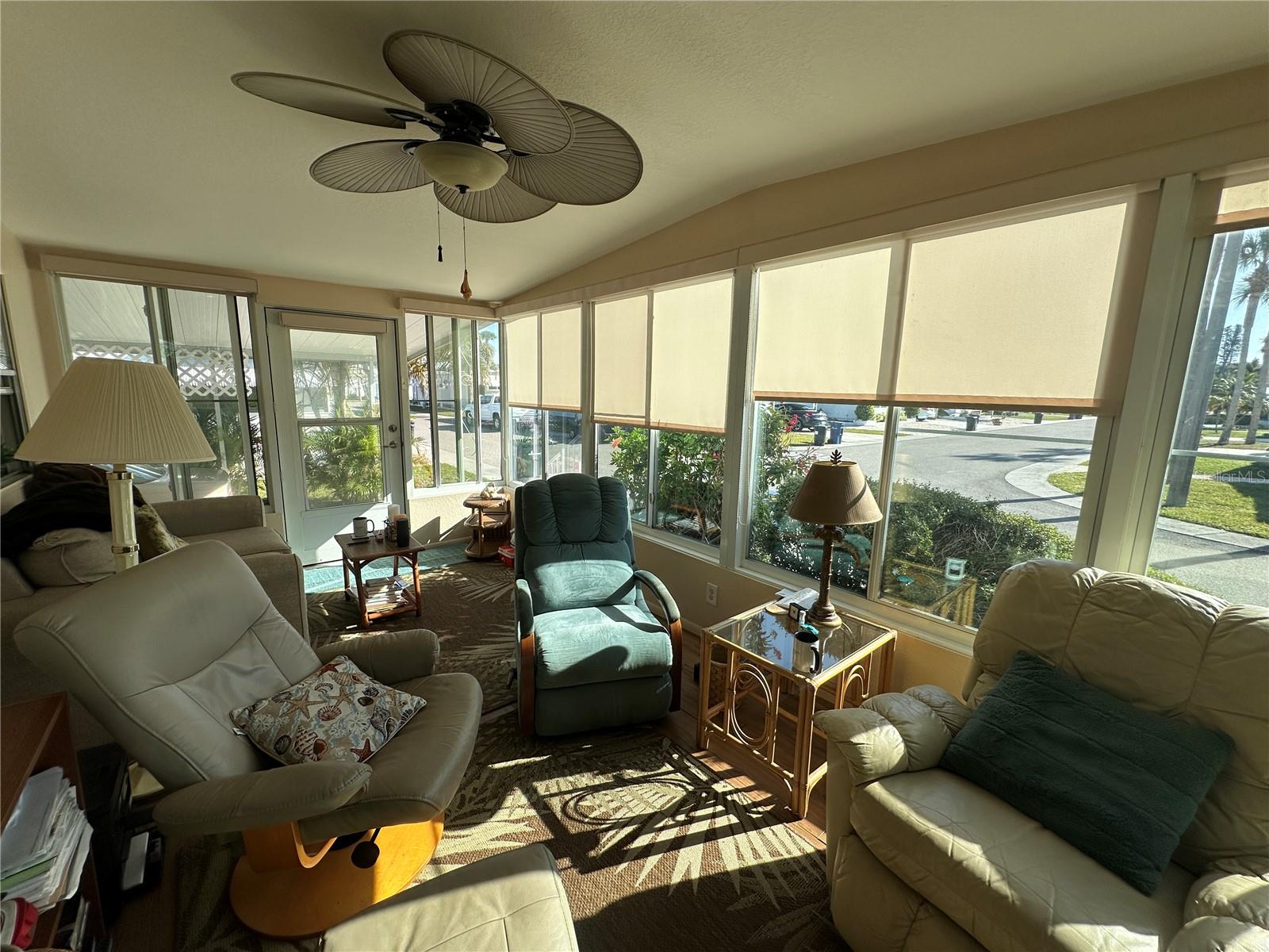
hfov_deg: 102.1
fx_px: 513
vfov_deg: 85.7
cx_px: 634
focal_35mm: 14
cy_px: 476
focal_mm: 2.22
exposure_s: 1/703
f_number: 2.2
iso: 40
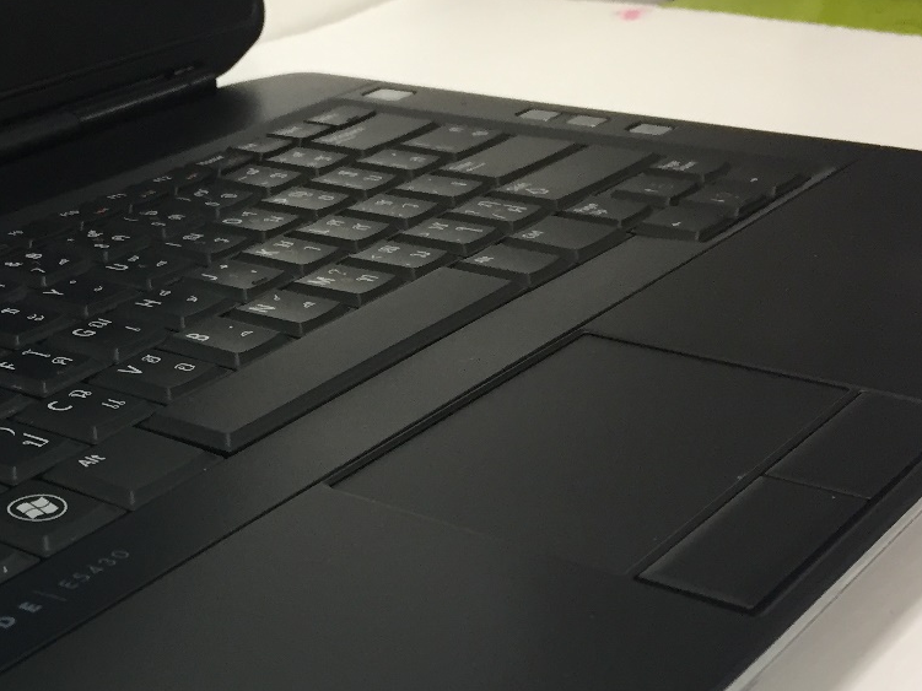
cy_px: 658
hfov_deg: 29.1
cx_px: 37
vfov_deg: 22.5
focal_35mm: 63
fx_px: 1678
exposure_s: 1/33
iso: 125
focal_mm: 4.15
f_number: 2.2
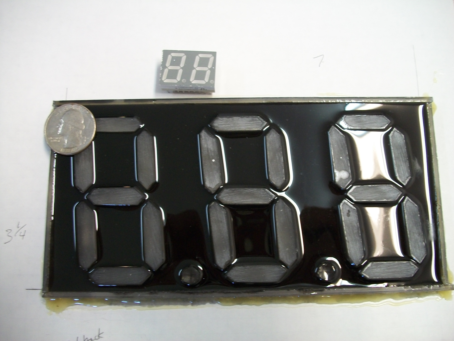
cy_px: 170
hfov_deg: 56.8
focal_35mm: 32
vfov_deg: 44.2
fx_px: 420
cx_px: 227
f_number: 2.9
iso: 160
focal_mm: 5.7
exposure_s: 1/15
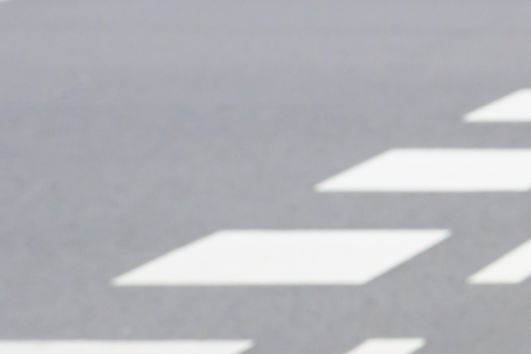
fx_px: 2695
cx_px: 1438
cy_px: 226
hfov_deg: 9.5
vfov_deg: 7.5
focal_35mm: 183
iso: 640
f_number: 10
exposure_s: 1/2000
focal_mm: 33.5
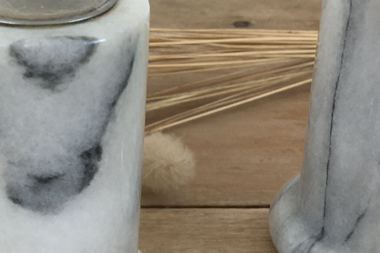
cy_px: 88
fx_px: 1024
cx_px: 65
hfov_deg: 20.7
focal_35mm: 97
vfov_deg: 14.1
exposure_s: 1/100
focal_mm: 4.15
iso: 32
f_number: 2.2
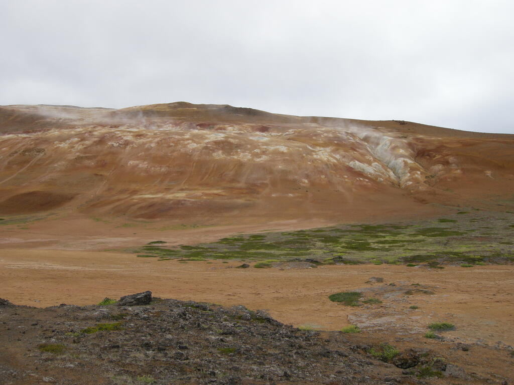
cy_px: 192
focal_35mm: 35
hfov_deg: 52.6
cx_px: 257
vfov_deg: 40.7
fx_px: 520
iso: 100
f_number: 4.8
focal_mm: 7.5
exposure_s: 1/268
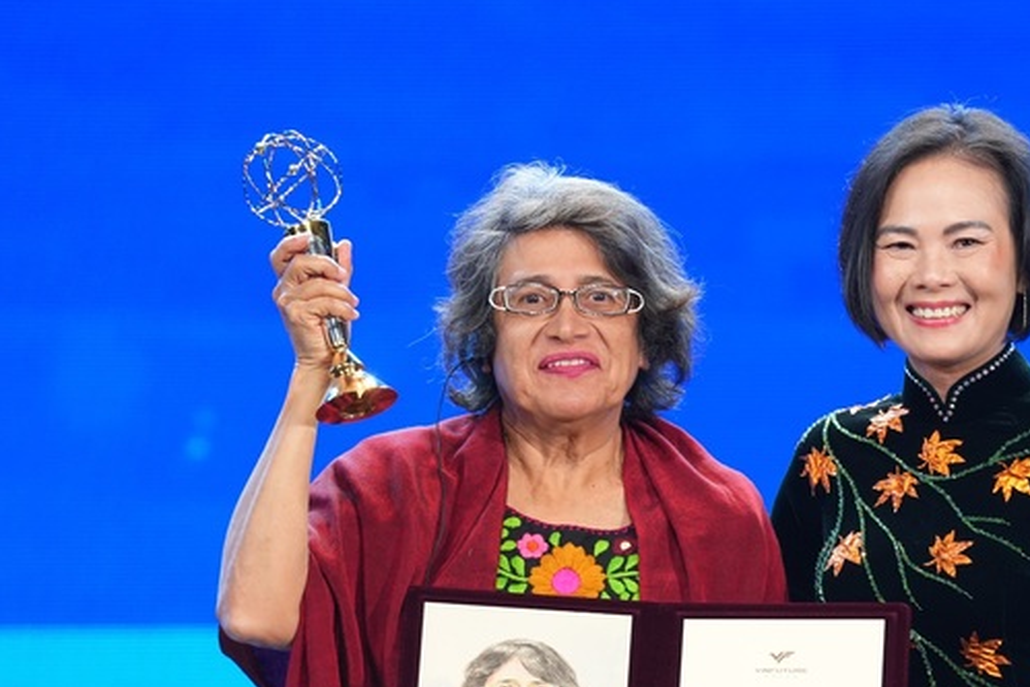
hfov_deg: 3.2
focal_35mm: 653
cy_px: 554
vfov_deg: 2.1
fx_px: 18687
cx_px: 661
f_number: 6.3
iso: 2000
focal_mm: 397
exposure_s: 1/200
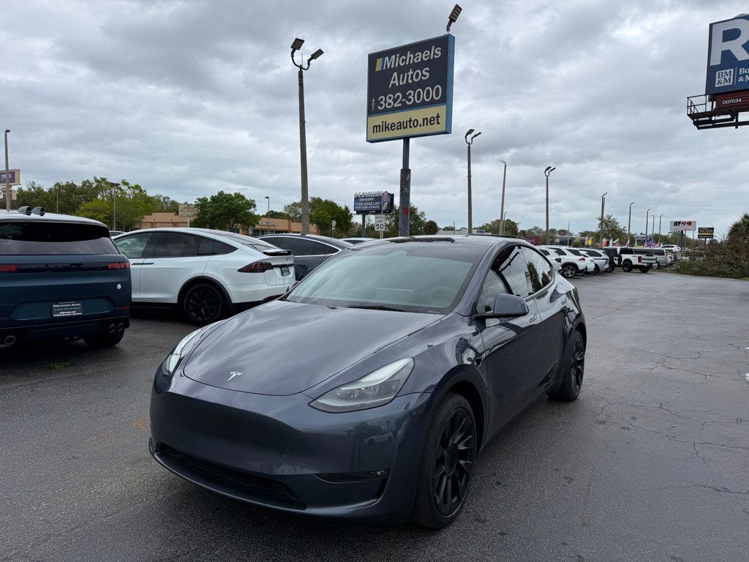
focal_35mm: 24
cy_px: 281
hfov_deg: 71.6
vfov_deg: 56.8
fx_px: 519
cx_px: 374
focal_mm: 6.76
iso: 80
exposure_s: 1/4975
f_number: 1.78
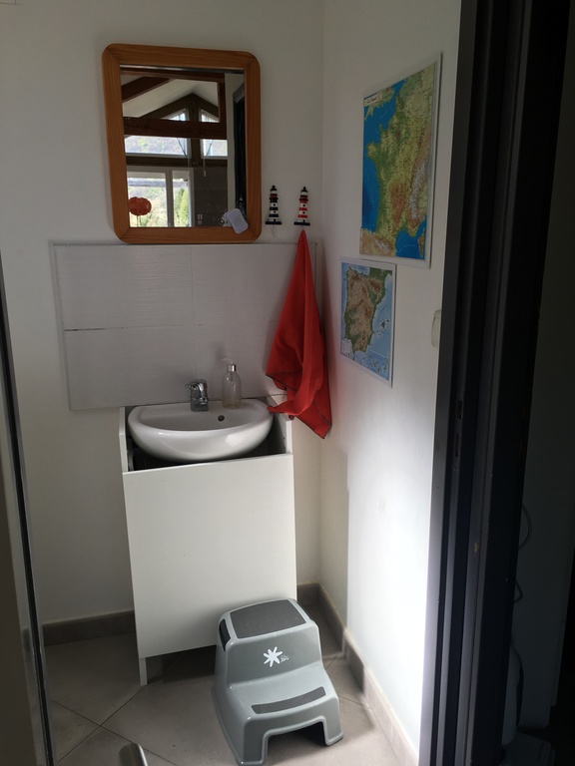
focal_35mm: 29
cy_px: 383
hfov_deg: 48.2
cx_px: 288
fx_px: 642
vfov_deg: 61.7
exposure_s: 1/122
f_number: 2.2
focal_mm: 4.15
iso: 25
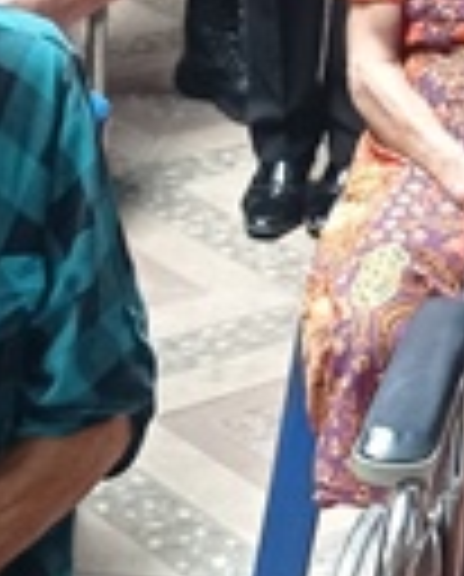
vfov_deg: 11.0
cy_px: -216
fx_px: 2908
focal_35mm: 170
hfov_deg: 8.9
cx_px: 640
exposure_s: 1/50
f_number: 1.79
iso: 223
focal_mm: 4.7
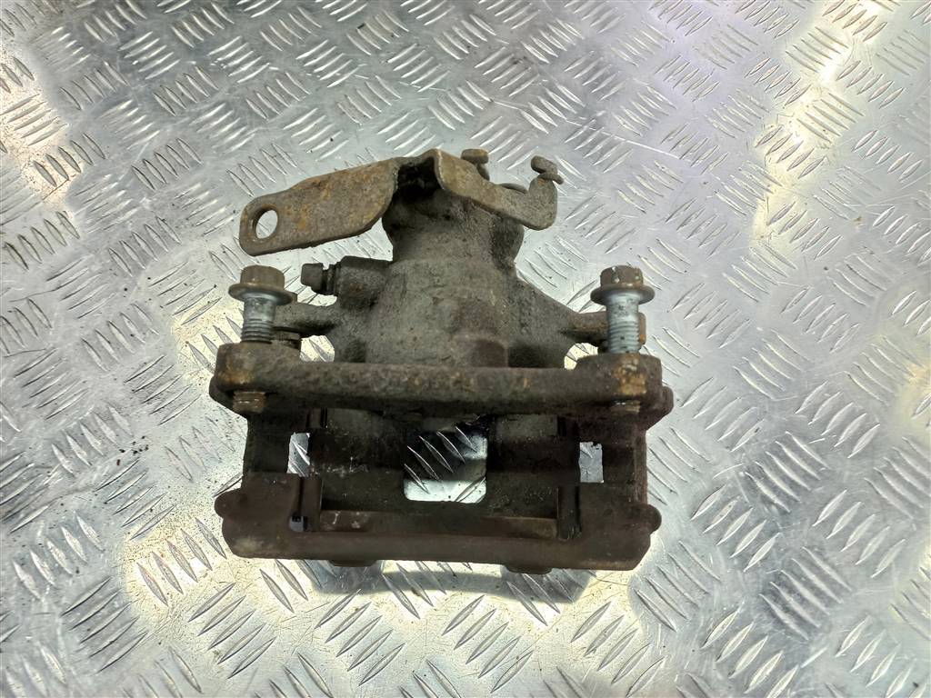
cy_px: 349
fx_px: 672
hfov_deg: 69.4
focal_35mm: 25
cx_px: 466
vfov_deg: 54.9
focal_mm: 4.6
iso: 80
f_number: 1.8
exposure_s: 1/50
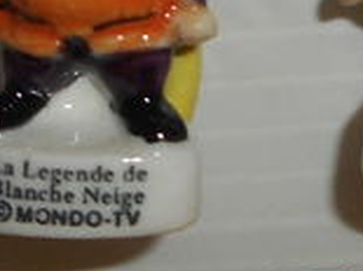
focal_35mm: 161
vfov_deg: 8.7
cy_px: -285
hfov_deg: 12.3
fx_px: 1687
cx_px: 253
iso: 80
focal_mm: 4.5
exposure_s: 1/25
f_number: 10.5
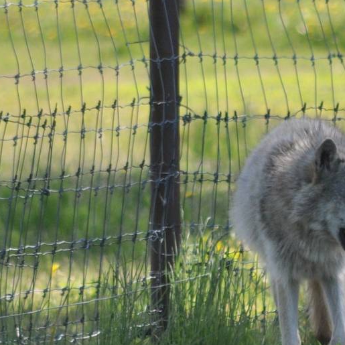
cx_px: 421
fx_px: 13396
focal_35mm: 1188
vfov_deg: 1.5
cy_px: 232
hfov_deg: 1.5
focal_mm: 300
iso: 560
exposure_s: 1/1000
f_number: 5.6
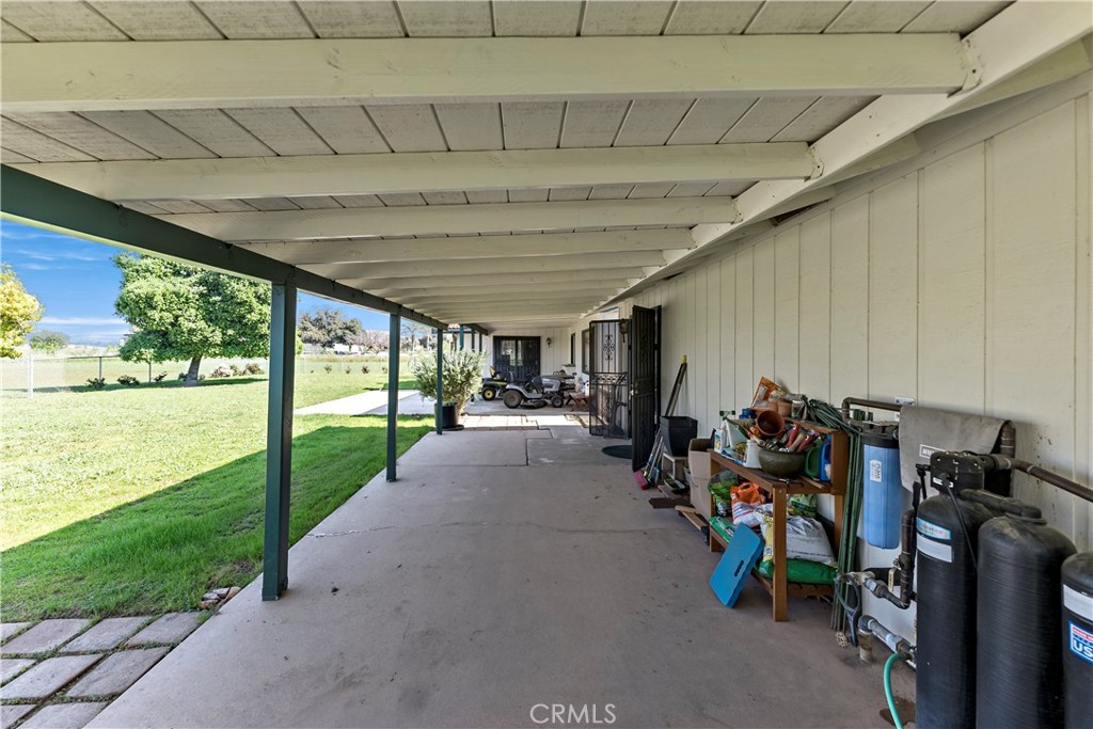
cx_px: 546
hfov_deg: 104.2
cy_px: 364
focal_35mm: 14
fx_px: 425
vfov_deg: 81.2
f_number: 4
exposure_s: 1/160
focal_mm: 14
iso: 100
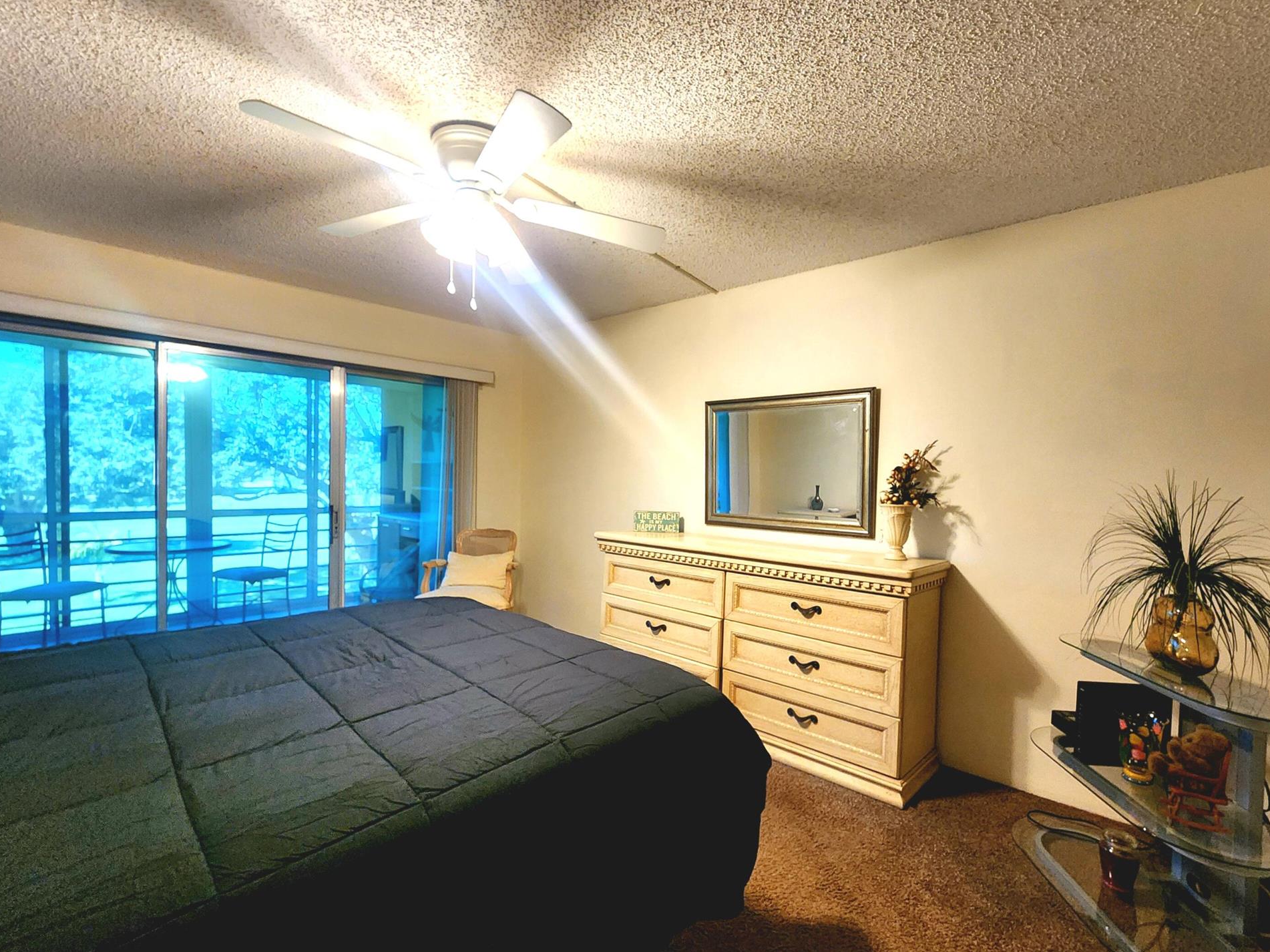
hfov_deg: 102.0
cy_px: 479
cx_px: 659
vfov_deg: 85.7
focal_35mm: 14
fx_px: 514
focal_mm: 2.2
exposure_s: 1/60.2
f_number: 2.2
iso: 400
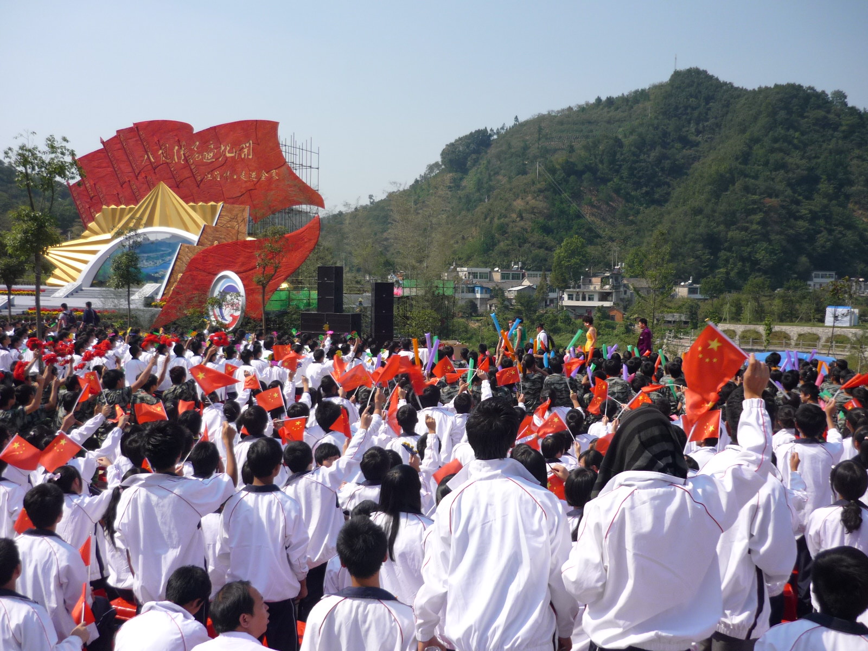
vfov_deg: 42.9
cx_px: 434
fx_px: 827
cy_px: 326
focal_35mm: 33
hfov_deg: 55.4
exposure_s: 1/200
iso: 100
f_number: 8
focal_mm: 5.5
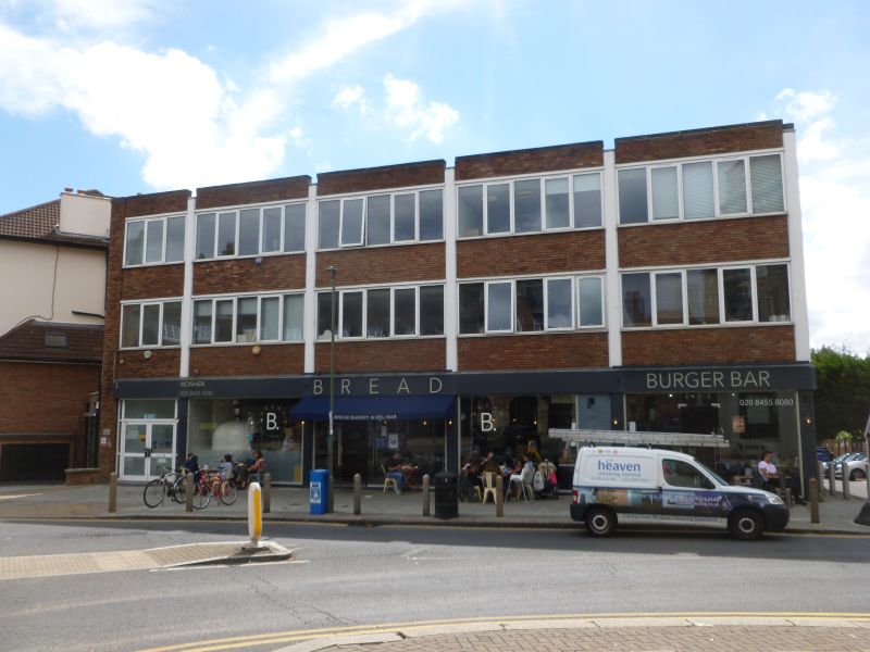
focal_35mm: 28
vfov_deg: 49.7
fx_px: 704
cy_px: 326
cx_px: 435
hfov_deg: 63.4
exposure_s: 1/800
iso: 100
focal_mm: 5
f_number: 3.3
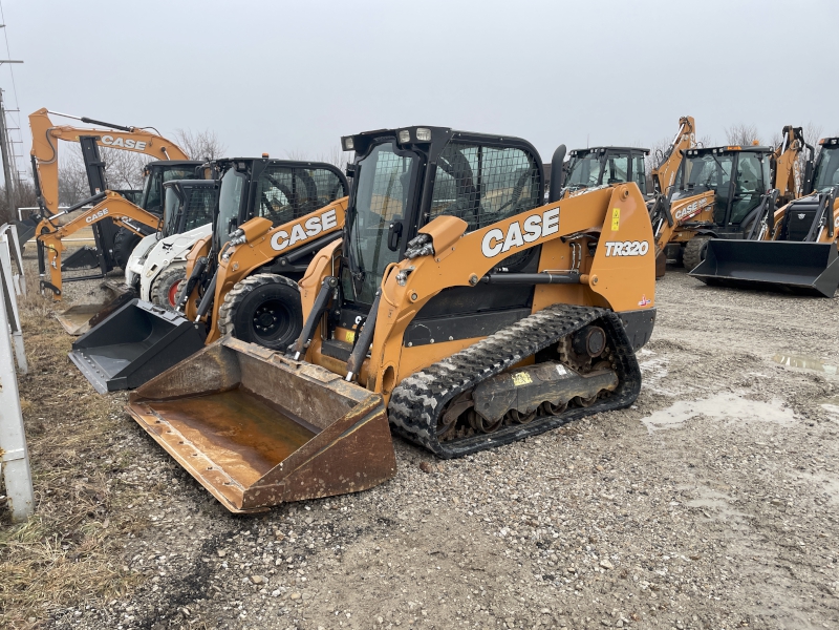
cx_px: 420
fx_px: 630
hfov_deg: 67.3
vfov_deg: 53.1
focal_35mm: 26
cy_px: 315
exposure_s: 1/461
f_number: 1.6
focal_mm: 4.2
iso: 32
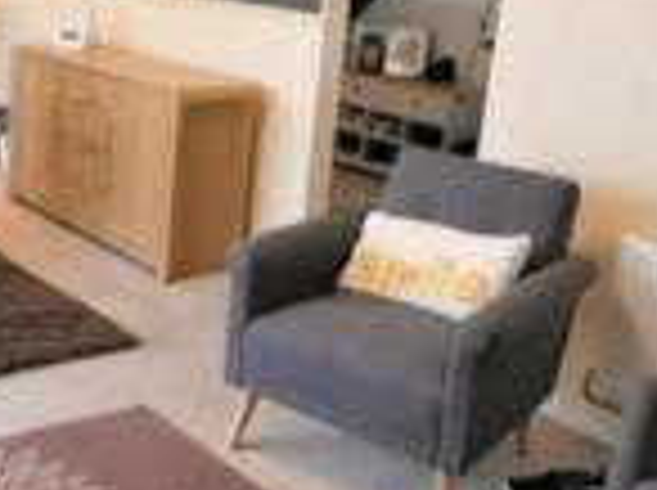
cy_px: 236
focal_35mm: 56
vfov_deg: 26.0
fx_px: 1061
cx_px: 58
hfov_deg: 32.6
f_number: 4
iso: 3200
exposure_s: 1/40
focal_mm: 7
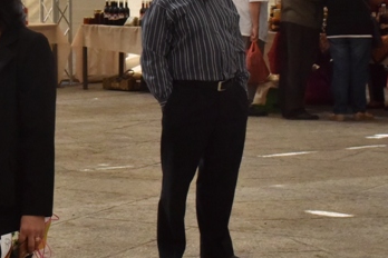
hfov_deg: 12.9
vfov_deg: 8.9
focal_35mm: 153
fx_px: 1649
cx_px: -147
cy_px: 39
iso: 3200
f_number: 20
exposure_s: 1/1600
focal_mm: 52
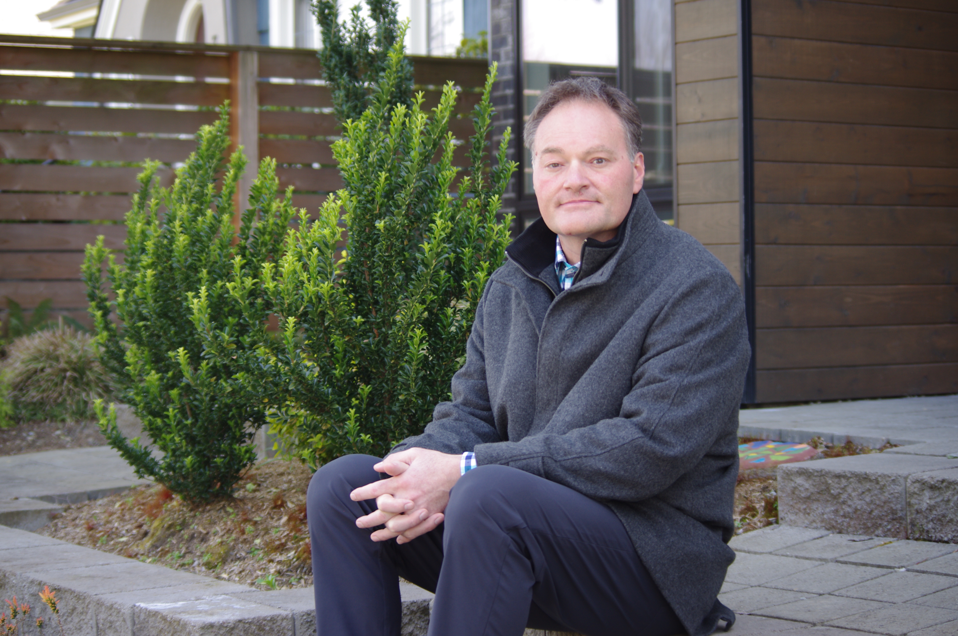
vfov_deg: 18.1
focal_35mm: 75
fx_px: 1993
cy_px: 318
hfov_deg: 27.0
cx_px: 479
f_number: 4
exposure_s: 1/100
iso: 200
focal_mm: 50
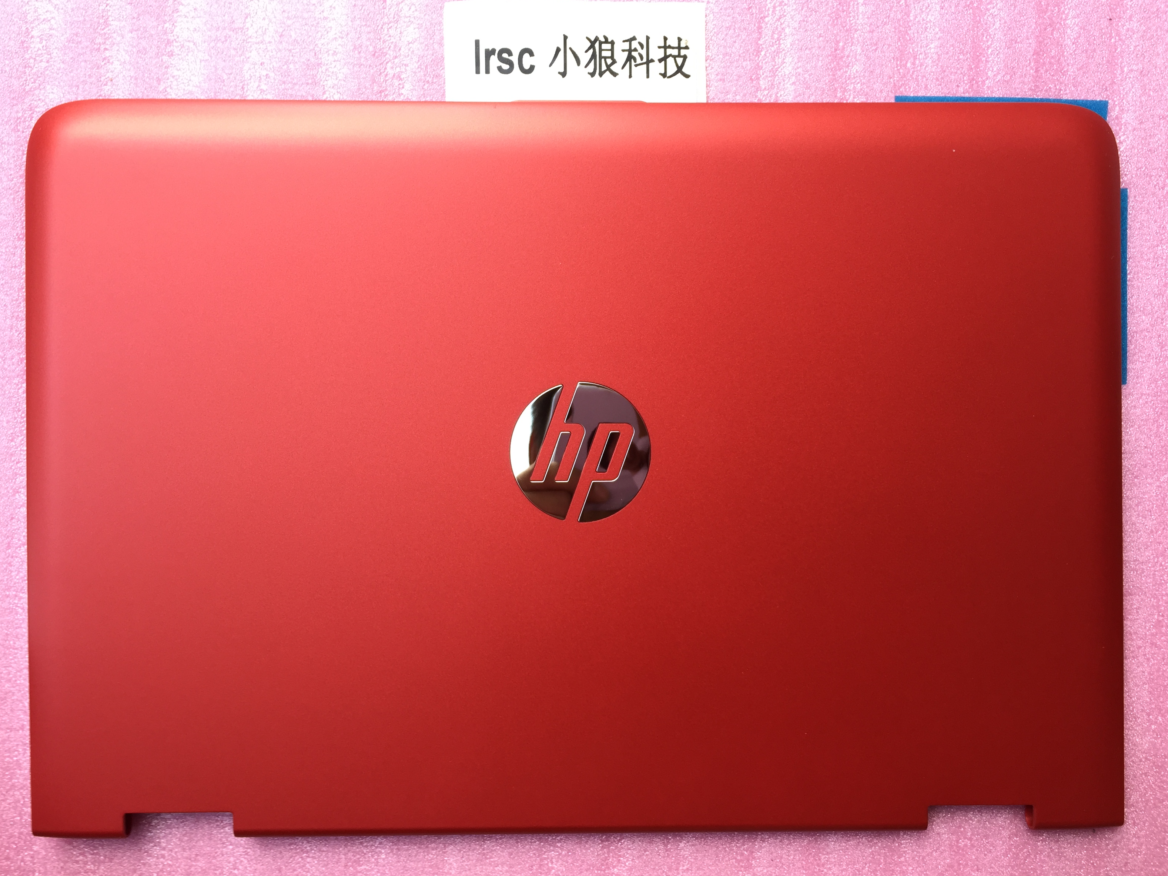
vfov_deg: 46.8
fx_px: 1012
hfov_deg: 60.0
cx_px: 582
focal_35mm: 30
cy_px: 426
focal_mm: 4.15
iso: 32
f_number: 2.2
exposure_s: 1/105
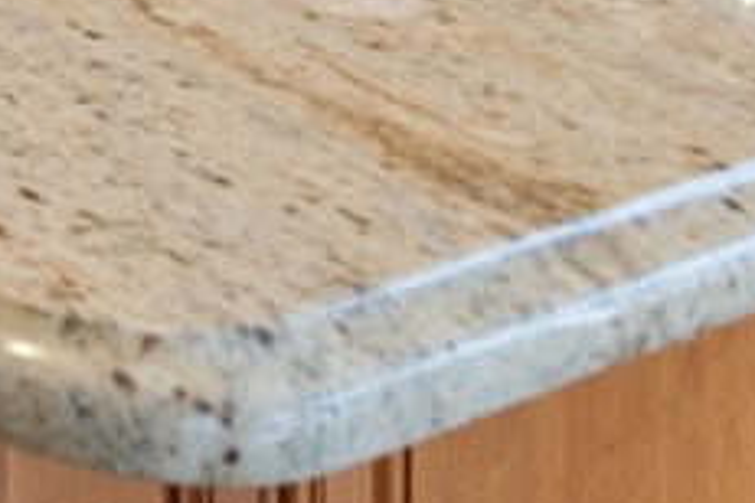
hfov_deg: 11.9
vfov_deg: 8.9
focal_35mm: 126
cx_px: -1235
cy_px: -1006
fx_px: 2642
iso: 320
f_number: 7.1
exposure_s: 1/40
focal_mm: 18
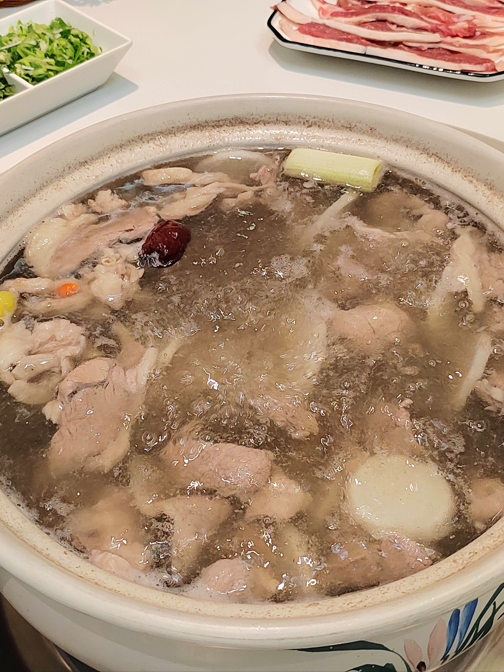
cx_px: 252
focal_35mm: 46
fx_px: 893
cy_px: 336
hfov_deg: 31.5
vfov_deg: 41.2
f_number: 1.9
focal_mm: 5.52
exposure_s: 1/100
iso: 2244
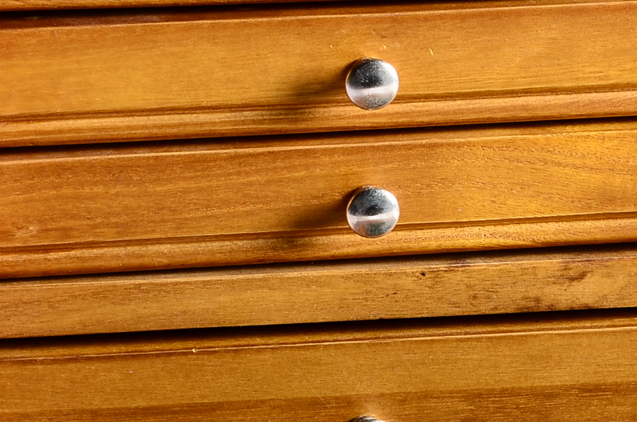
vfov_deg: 3.5
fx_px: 6908
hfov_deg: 5.3
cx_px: 756
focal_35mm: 391
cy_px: 271
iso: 200
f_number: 14
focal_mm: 105
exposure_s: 1/250
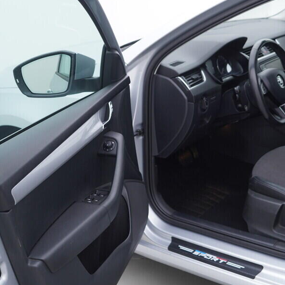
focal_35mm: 53
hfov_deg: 31.8
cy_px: 127
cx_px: 200
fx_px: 494
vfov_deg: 32.2
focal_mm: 24
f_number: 3.2
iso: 125
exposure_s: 1/50
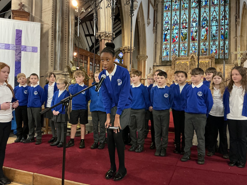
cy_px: 94
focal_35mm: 30
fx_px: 214
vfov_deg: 46.8
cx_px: 121
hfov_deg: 60.0
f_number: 1.8
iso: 250
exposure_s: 1/30
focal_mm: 3
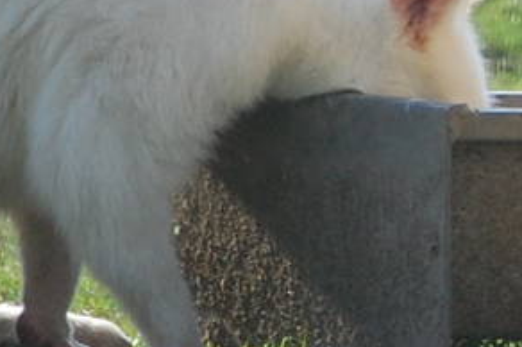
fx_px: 23811
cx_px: 781
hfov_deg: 1.3
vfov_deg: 0.8
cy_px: -117
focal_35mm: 1644
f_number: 5.6
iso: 640
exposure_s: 1/500
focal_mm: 200
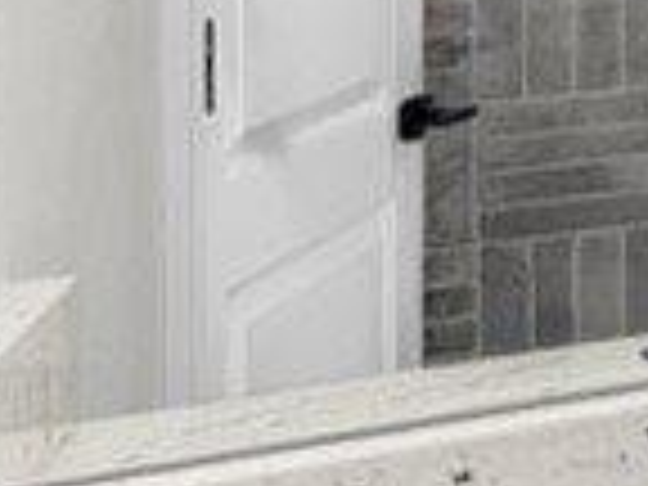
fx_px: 1591
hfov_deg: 9.5
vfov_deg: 16.1
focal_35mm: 85
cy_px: -212
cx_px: 2264
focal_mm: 2.02
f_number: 1.7
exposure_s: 1/134
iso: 48
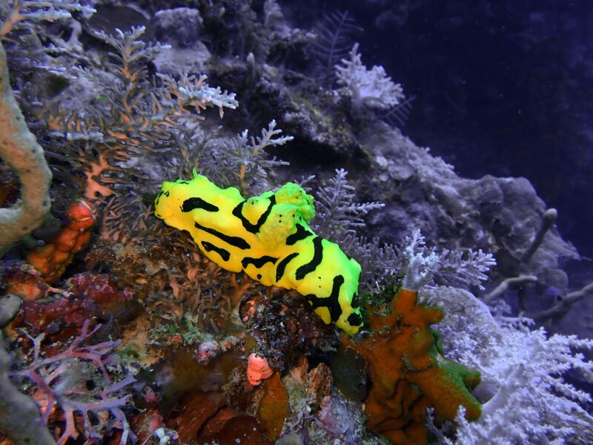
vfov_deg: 46.8
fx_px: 514
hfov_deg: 60.0
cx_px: 296
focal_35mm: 30
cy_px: 222
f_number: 3.2
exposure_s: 1/60
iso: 200
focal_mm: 5.4
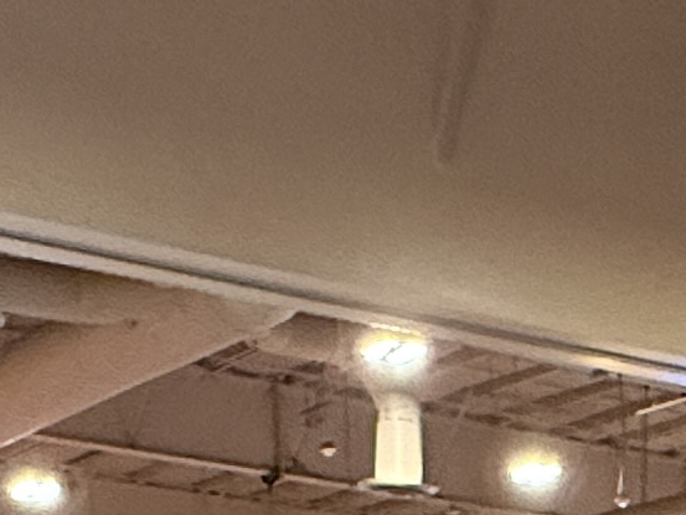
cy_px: 1222
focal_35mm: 102
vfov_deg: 11.9
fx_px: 2022
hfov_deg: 18.6
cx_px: 719
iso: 500
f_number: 2.2
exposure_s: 1/60
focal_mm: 2.22
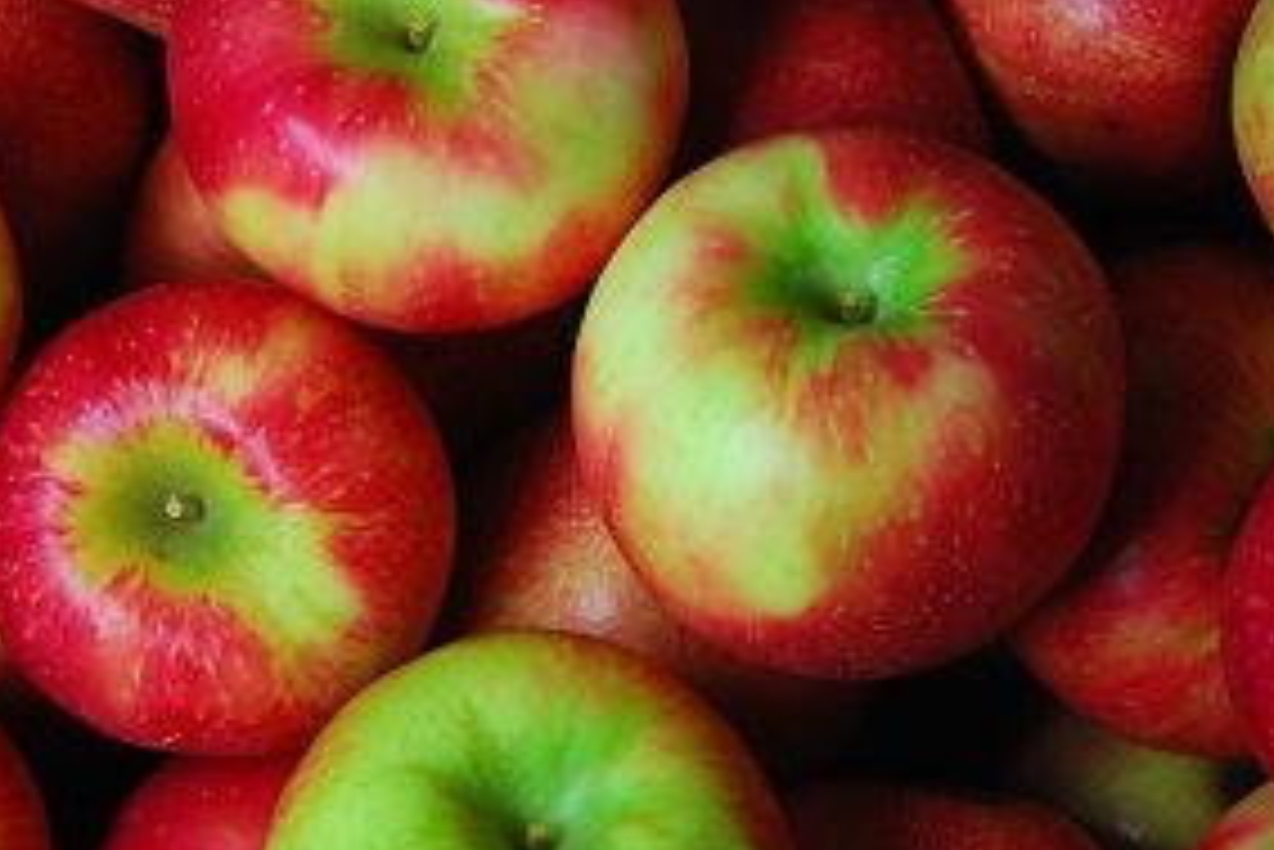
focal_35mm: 127
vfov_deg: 10.8
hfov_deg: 16.1
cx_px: 666
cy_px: 279
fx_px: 4496
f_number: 6.3
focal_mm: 48
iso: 400
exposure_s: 1/160
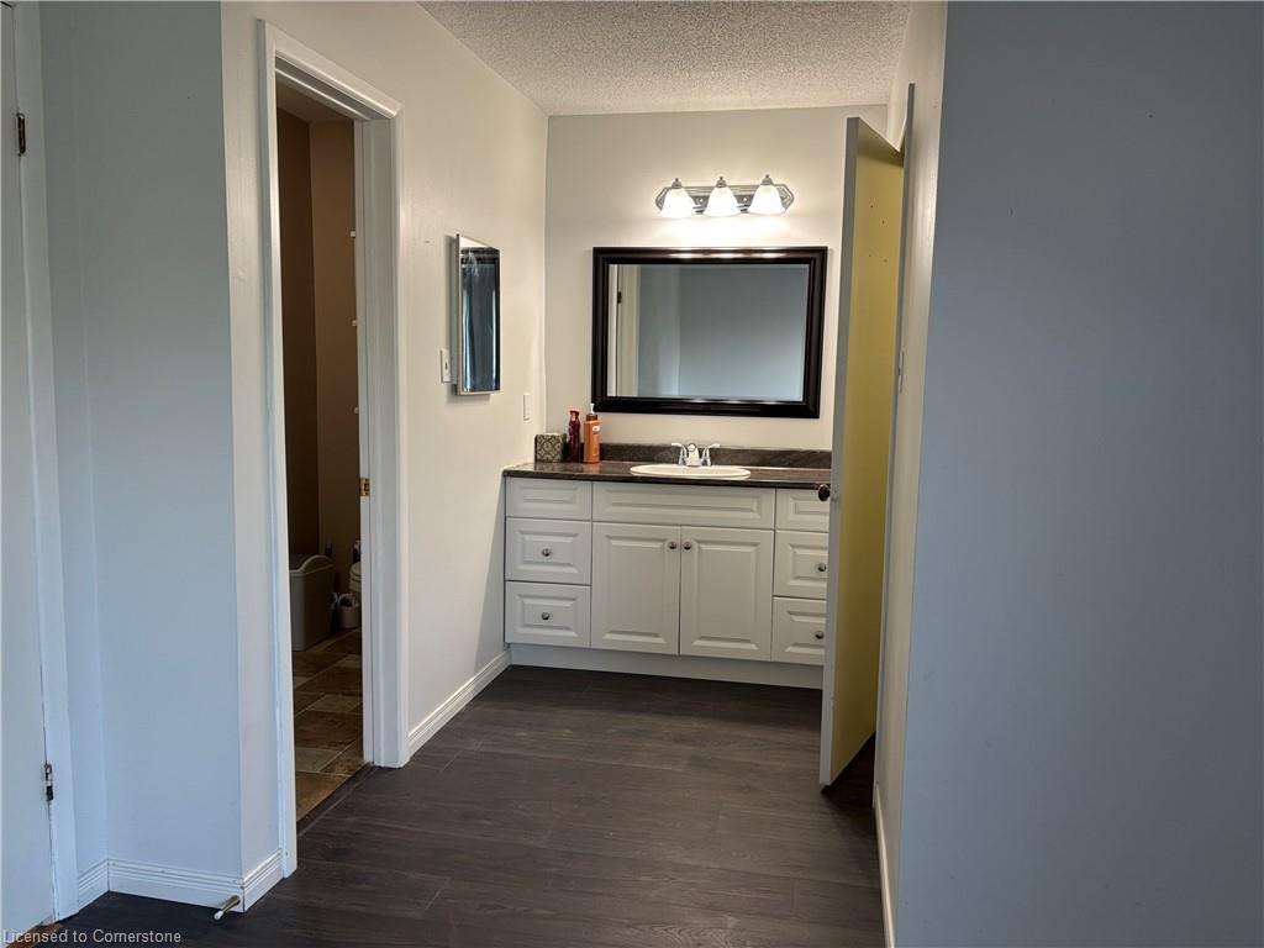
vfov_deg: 53.1
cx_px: 632
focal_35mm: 26
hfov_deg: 67.3
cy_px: 474
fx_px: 949
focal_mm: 5.96
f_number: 1.6
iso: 100
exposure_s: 1/60
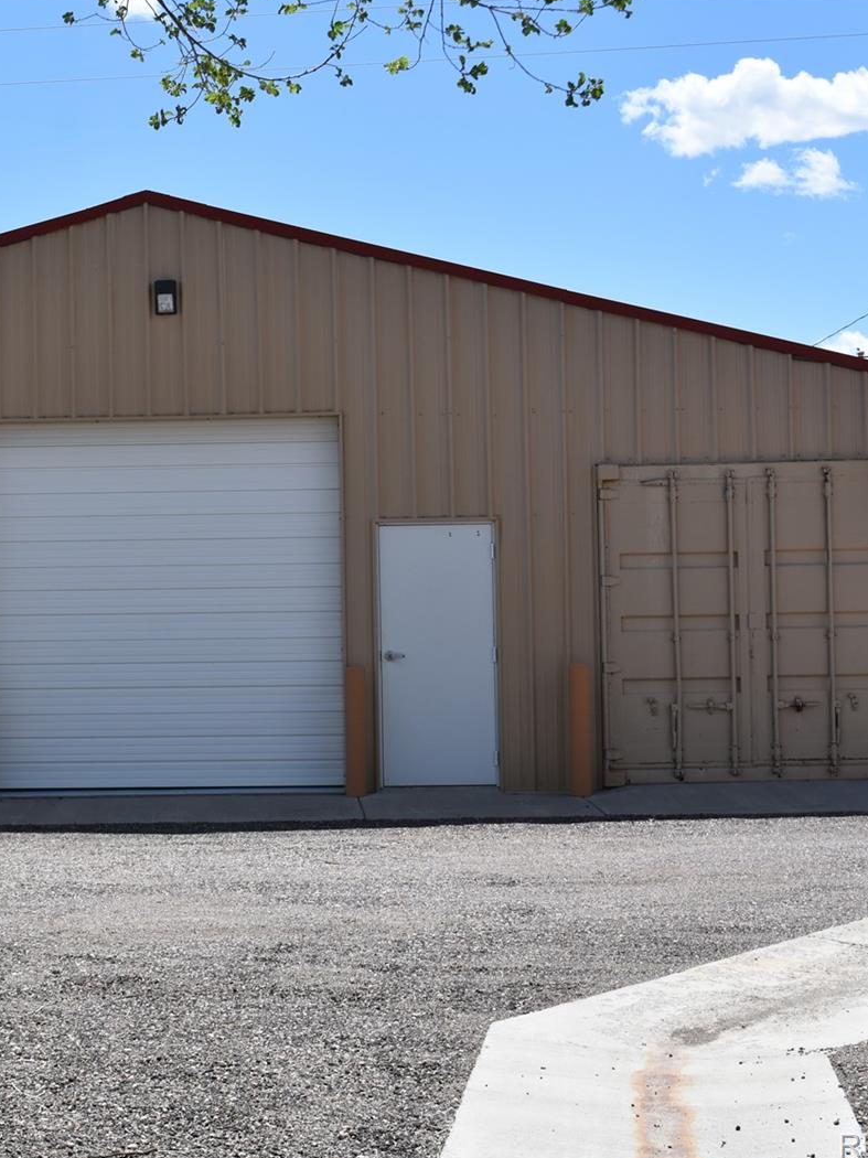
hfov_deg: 22.6
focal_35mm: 64
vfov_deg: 30.4
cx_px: 135
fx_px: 2132
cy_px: 580
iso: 140
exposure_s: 1/500
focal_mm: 29
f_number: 8
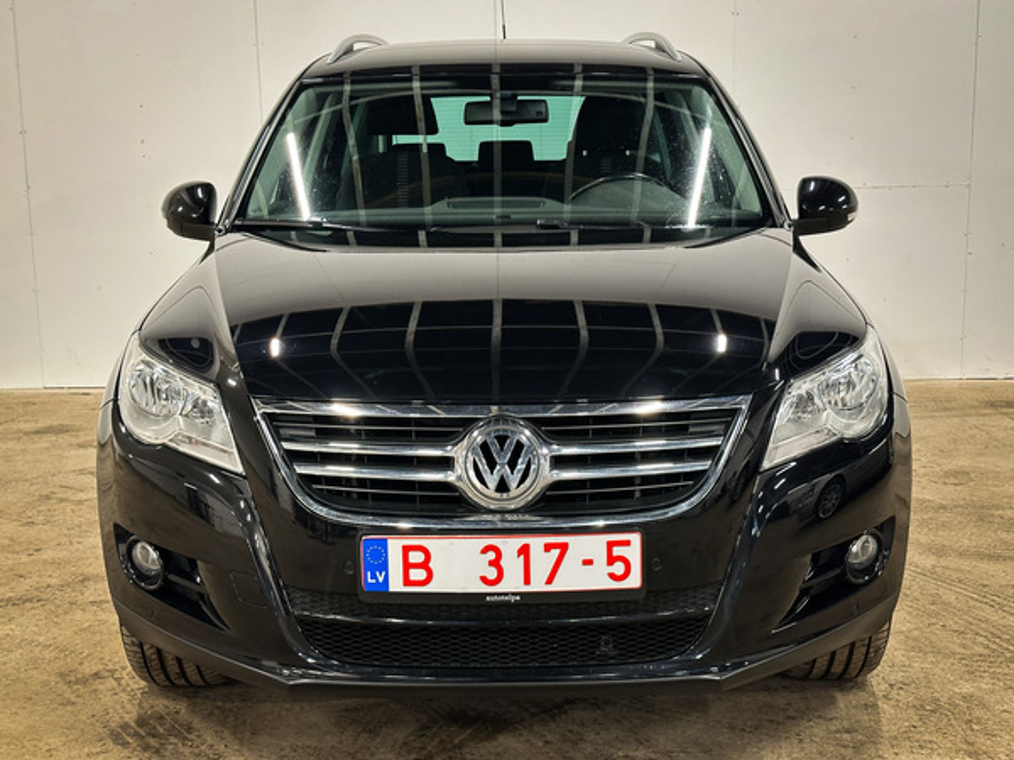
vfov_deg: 30.3
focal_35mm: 48
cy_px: 380
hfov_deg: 39.7
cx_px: 507
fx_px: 1406
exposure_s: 1/35
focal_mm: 6.86
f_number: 1.8
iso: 200
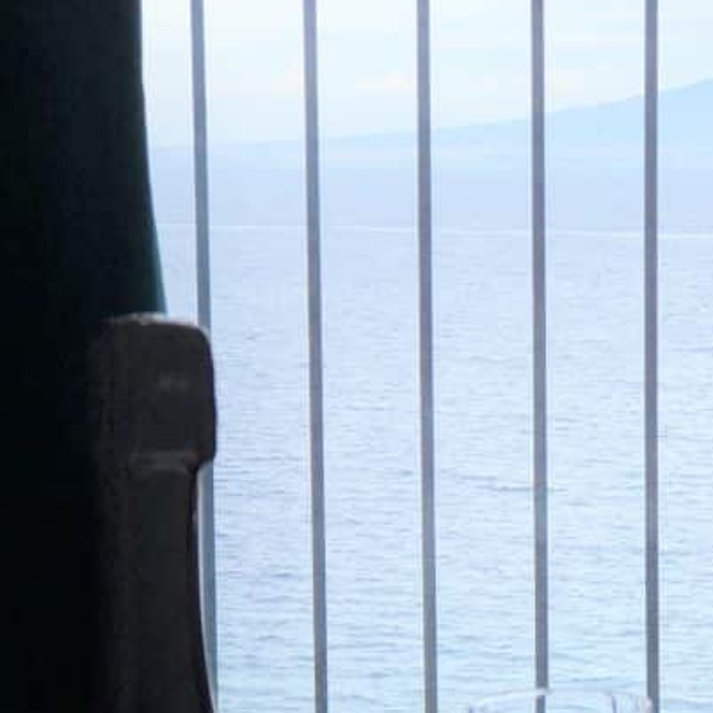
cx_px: 669
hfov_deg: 12.9
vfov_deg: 13.0
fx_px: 3123
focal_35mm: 134
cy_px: 563
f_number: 2.8
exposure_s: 1/400
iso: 20
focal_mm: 6.6
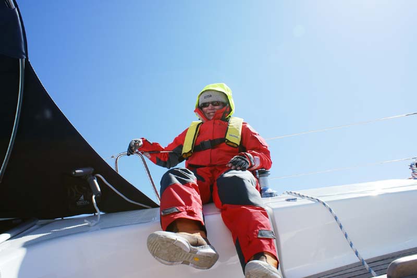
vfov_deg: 43.6
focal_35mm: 30
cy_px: 139
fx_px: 347
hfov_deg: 61.9
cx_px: 208
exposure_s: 1/200
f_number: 10
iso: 100
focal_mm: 20
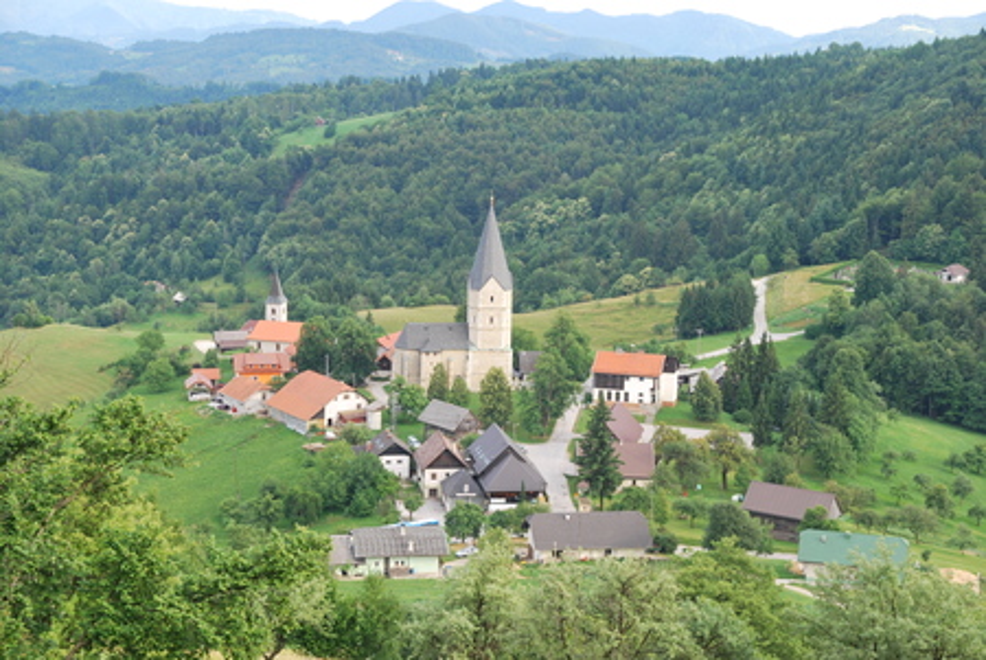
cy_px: 330
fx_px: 1851
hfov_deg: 29.8
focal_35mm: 68
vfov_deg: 20.2
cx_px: 493
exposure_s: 1/125
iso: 200
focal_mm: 45
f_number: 5.6
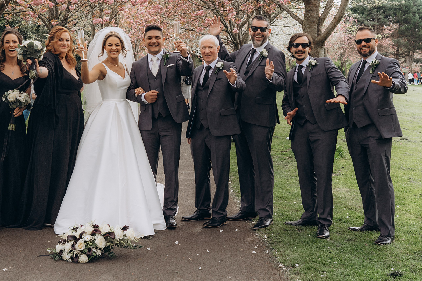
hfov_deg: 36.1
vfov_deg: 24.4
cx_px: 159
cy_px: 73
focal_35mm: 55
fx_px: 645
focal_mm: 35
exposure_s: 1/640
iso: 400
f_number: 4.5
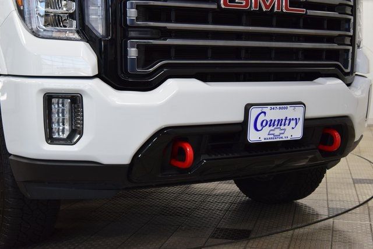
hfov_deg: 37.8
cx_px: 186
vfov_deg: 25.8
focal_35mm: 52
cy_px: 124
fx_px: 544
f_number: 7.1
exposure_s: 1/60
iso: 1600
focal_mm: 35
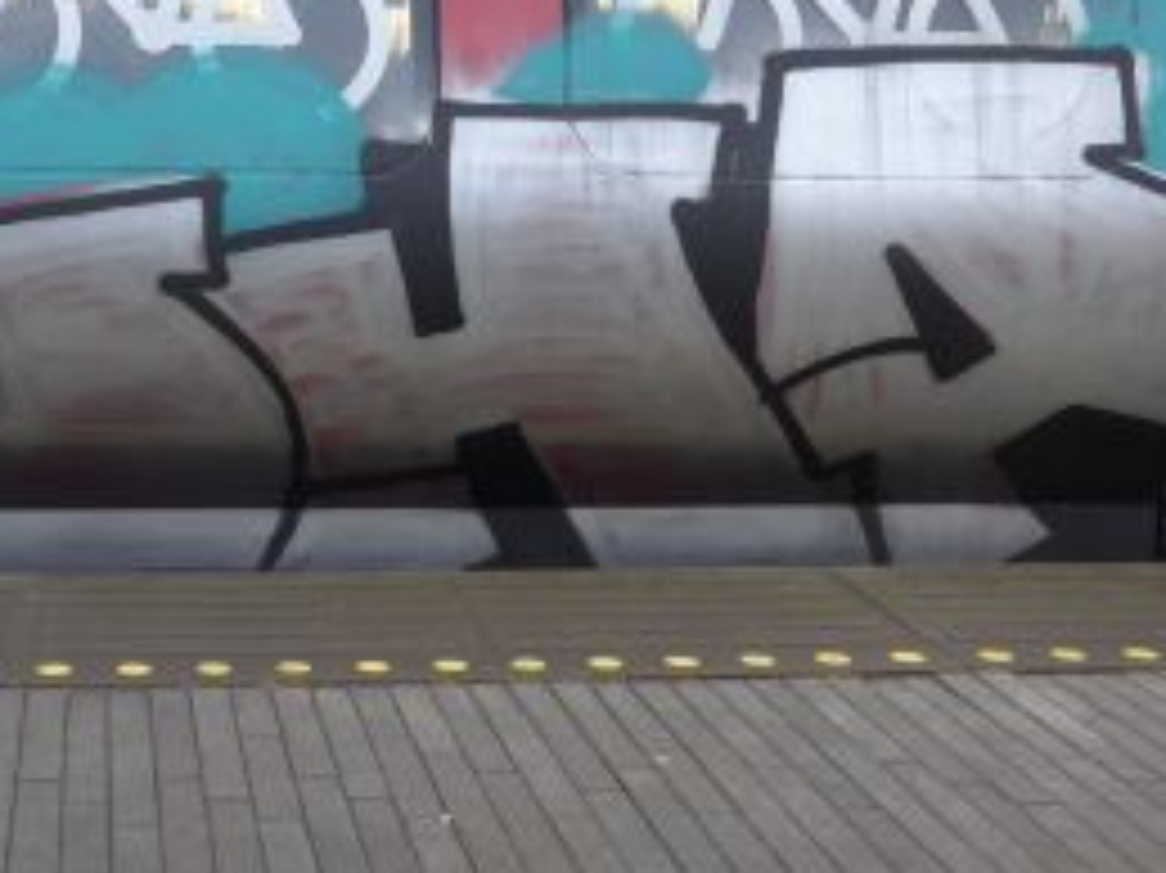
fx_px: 1818
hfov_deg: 34.3
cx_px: 212
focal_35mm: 54
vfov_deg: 27.0
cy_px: 353
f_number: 4
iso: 80
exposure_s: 1/60
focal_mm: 6
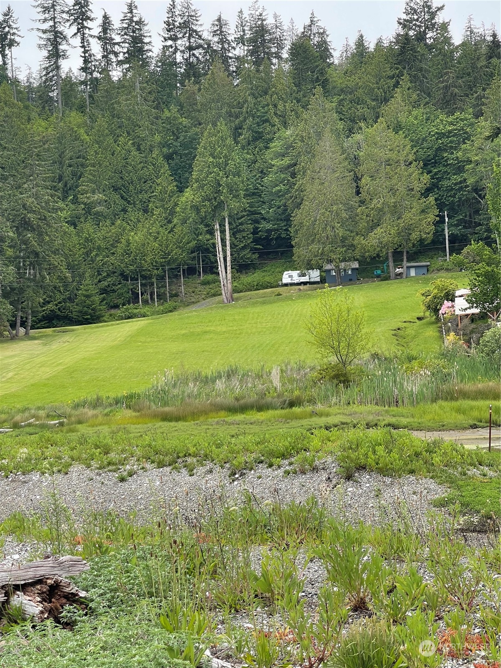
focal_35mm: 64
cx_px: 250
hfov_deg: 22.9
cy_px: 334
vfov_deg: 30.3
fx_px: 1235
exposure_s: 1/395
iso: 20
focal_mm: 7.5
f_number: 2.2
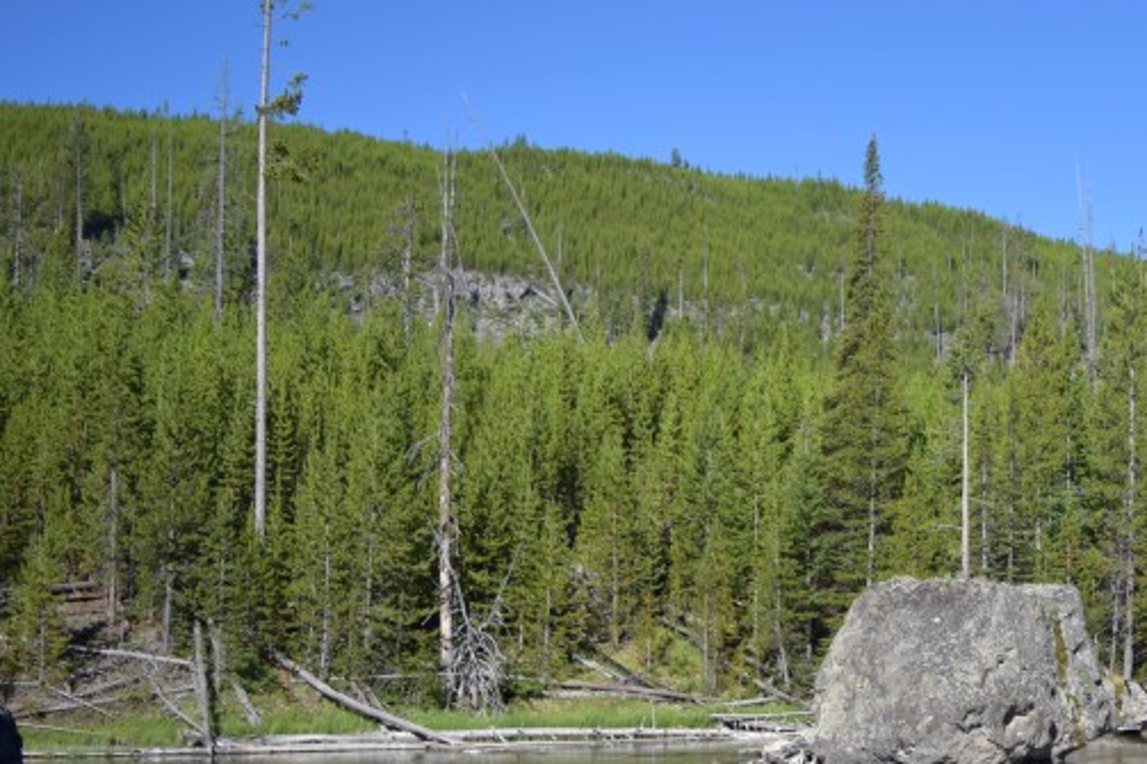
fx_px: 1752
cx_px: 1126
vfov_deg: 24.5
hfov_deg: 33.4
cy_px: 468
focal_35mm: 55
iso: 200
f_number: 3.5
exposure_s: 1/2000
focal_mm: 18
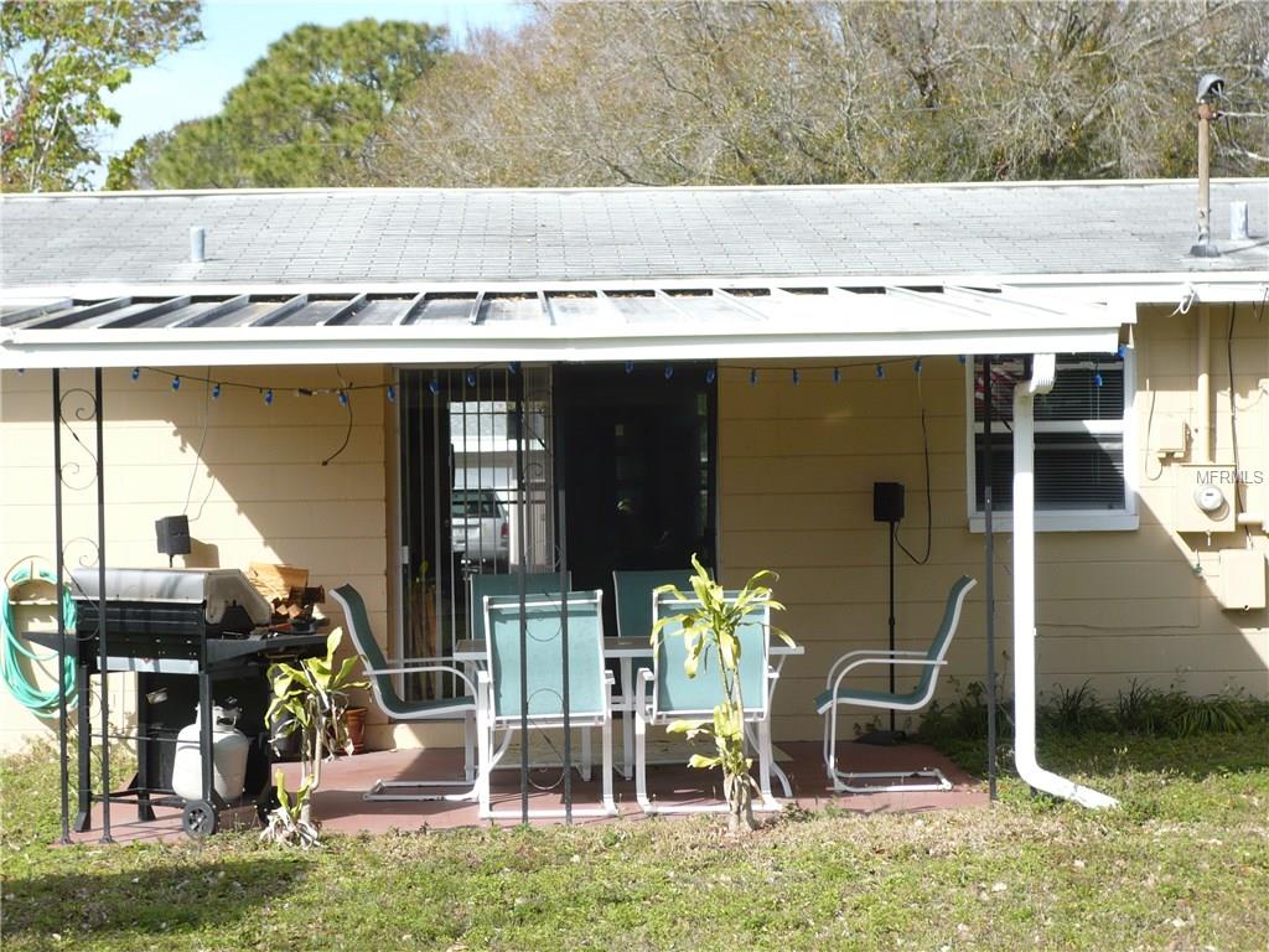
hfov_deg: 24.7
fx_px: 2896
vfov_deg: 18.7
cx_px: 634
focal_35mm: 79
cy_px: 476
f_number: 4.3
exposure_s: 1/320
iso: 100
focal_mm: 13
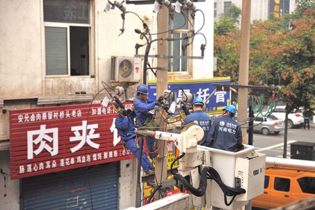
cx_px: 158
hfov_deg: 32.4
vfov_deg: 21.9
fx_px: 542
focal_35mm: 62
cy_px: 105
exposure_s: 1/1600
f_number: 2.8
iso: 200
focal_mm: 62
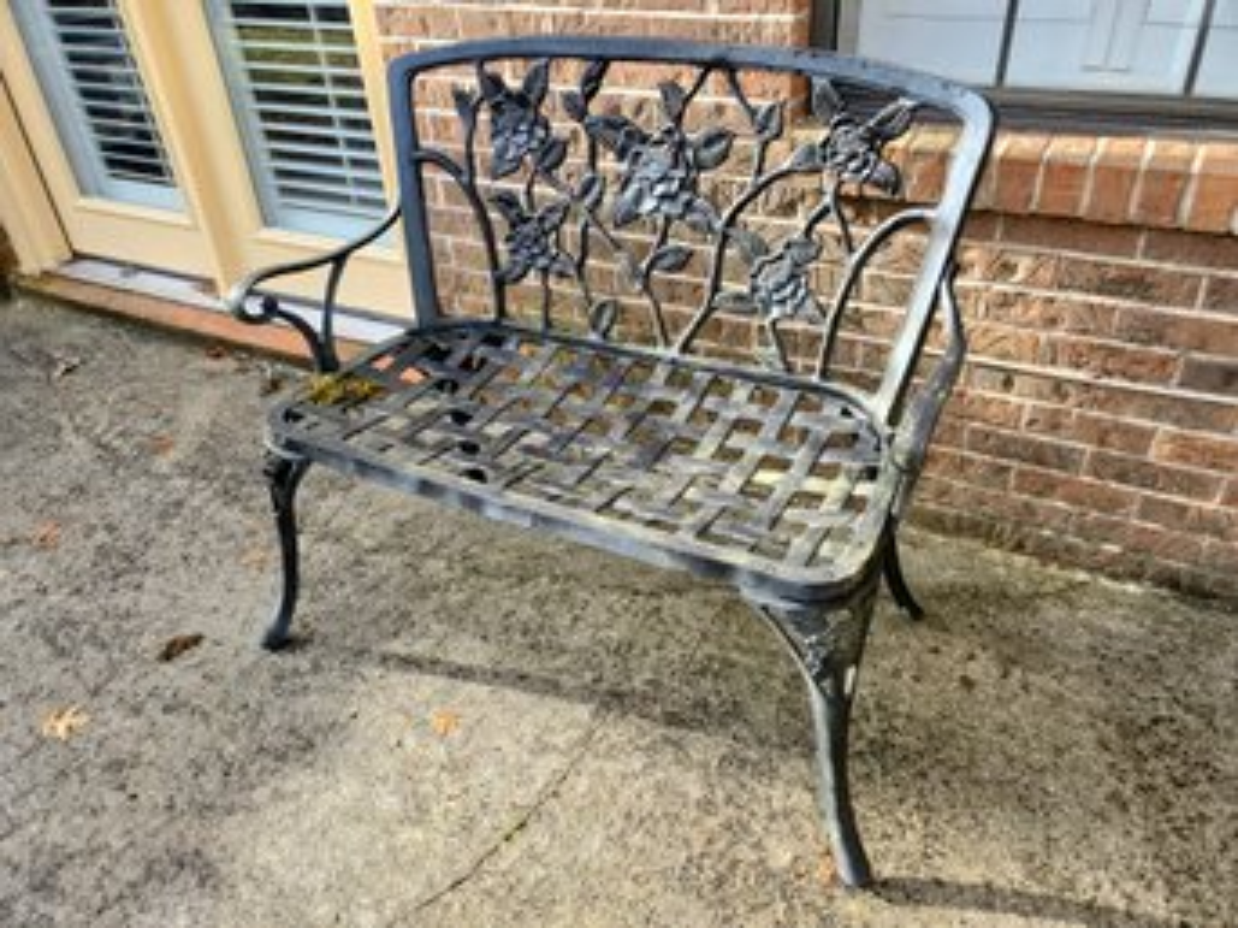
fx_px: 930
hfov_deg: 67.3
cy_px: 464
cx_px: 619
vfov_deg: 53.0
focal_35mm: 26
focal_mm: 4.3
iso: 50
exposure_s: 1/120
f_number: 2.4
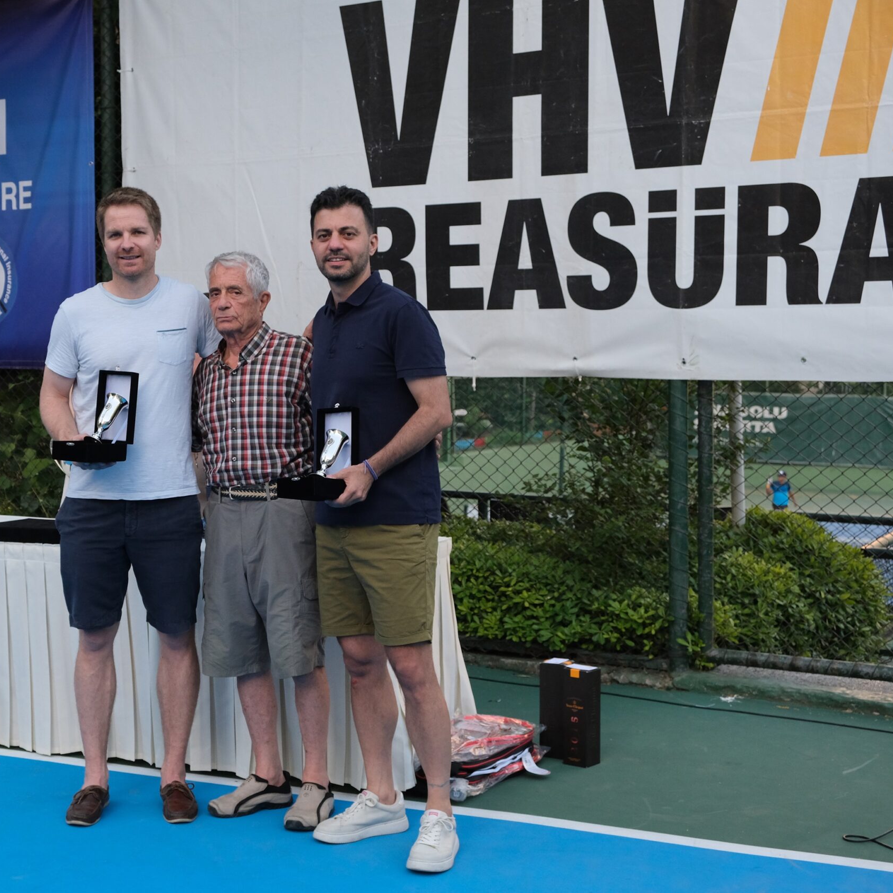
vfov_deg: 31.6
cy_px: 448
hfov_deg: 31.1
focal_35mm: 54
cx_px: 230
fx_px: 1576
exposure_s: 1/640
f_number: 4.5
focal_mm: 27.7
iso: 1250
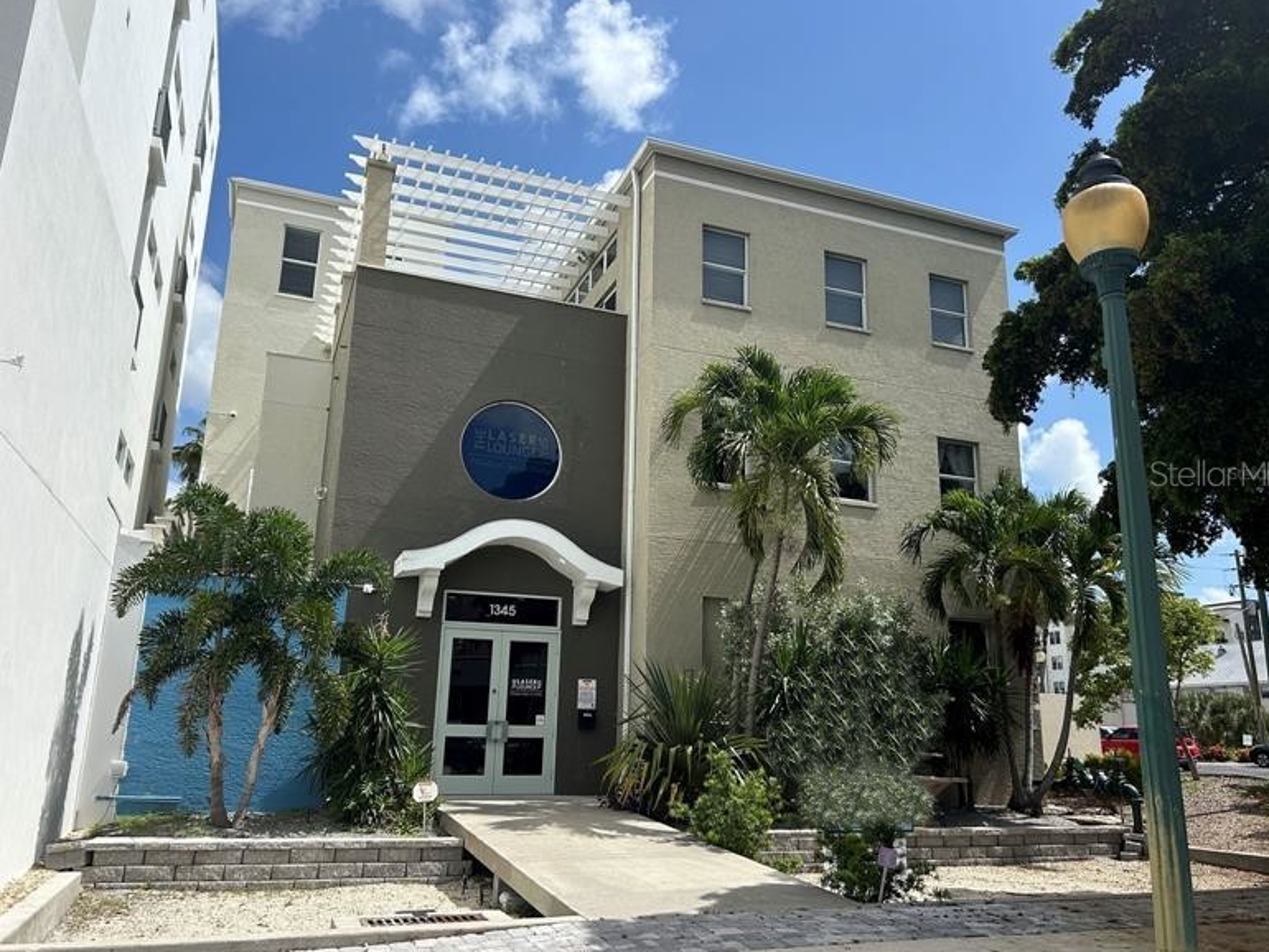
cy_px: 473
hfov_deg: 65.3
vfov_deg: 51.4
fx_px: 990
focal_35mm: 27
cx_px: 646
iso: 50
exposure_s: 1/5882
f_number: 1.5
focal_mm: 5.7
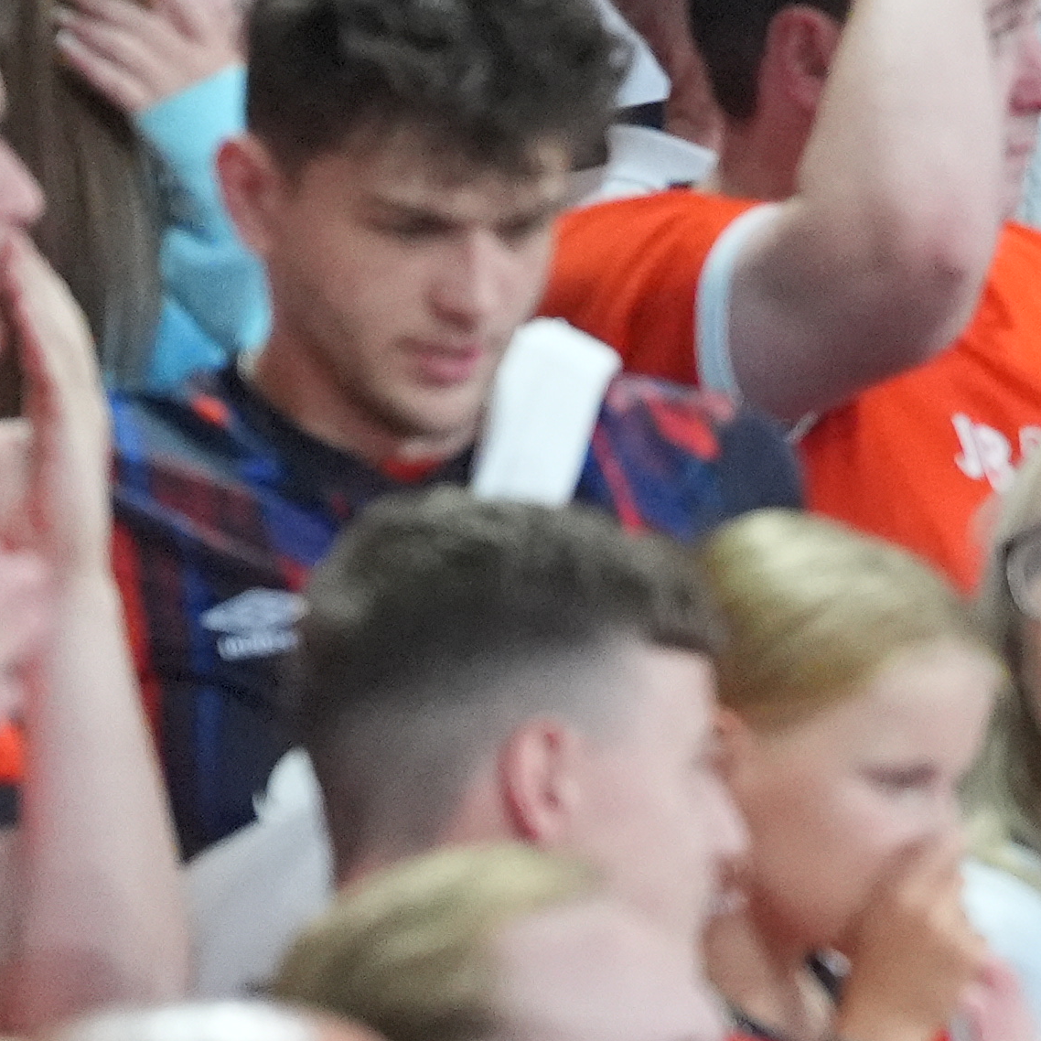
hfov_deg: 3.0
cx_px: 2499
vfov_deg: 3.0
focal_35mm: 587
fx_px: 19972
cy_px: -179
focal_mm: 131
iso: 8000
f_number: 3.5
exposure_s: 1/2000
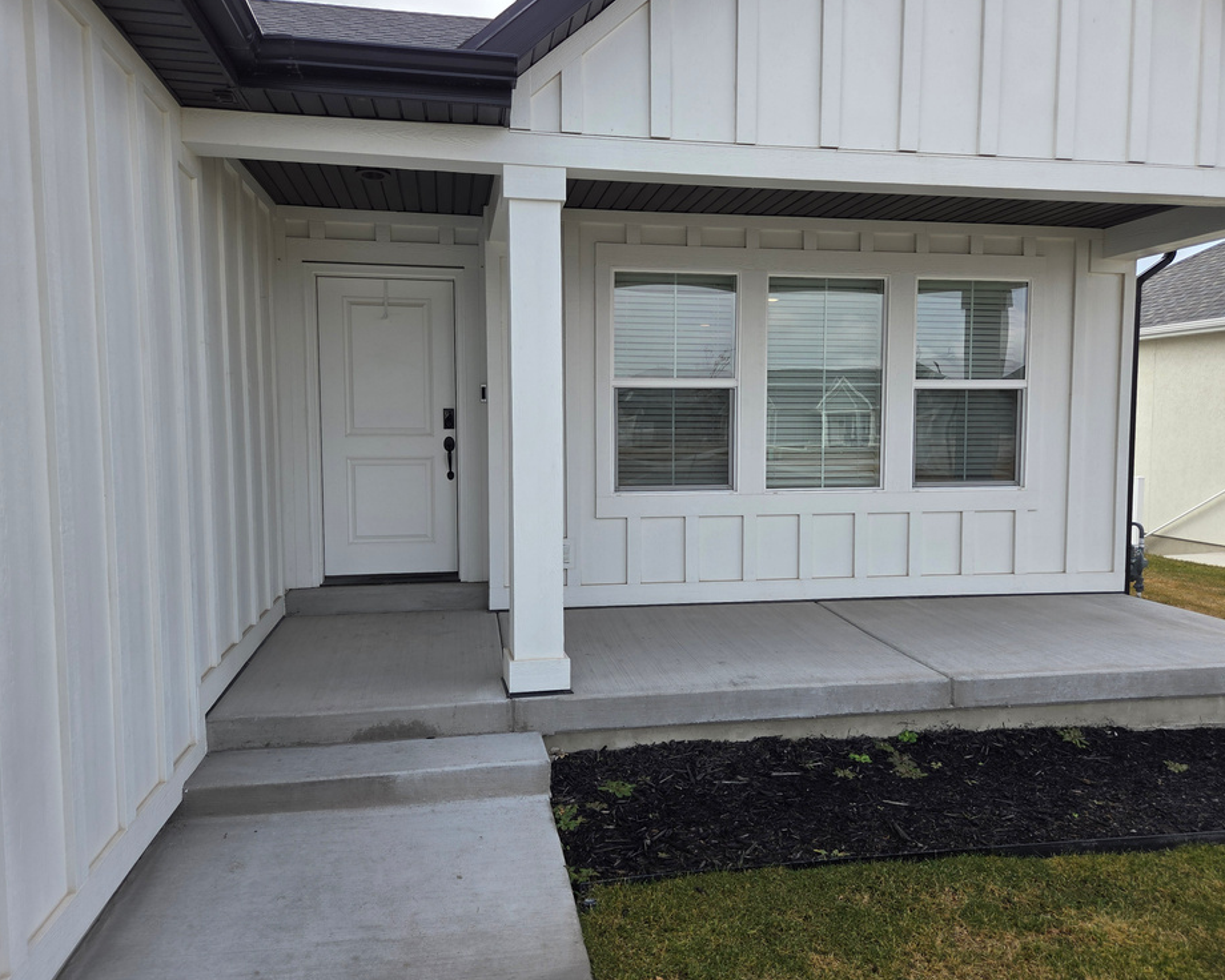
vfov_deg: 56.8
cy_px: 481
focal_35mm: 25
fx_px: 906
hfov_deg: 68.1
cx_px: 614
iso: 80
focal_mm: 5.4
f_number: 1.8
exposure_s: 1/1799
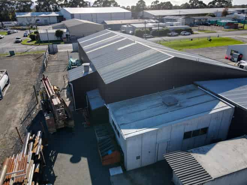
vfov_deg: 56.8
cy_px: 92
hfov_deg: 71.6
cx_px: 124
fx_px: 171
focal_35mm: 24
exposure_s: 1/350
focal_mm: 4.5
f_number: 2.8
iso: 100
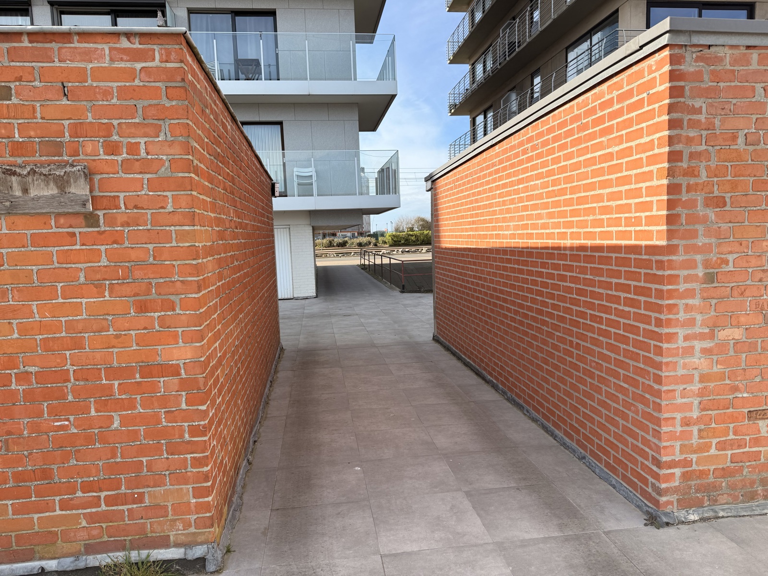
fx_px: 532
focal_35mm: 24
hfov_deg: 71.6
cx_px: 384
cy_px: 288
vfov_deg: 56.8
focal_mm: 6.76
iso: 80
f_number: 1.78
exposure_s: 1/2445
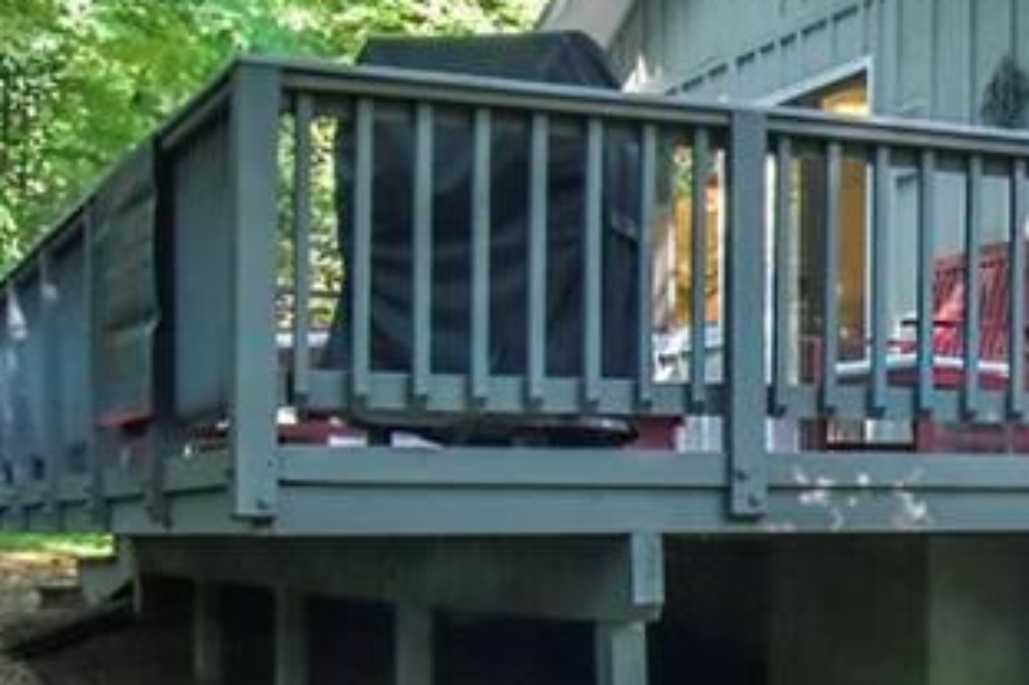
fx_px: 2257
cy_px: 445
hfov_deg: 21.7
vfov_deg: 17.2
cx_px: 1512
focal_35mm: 79
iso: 4000
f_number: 9
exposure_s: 1/80
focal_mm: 24
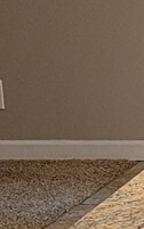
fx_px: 1372
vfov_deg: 9.6
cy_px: 79
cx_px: 567
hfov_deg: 5.3
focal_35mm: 219
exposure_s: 1/40
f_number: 1.8
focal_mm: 5.4
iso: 160
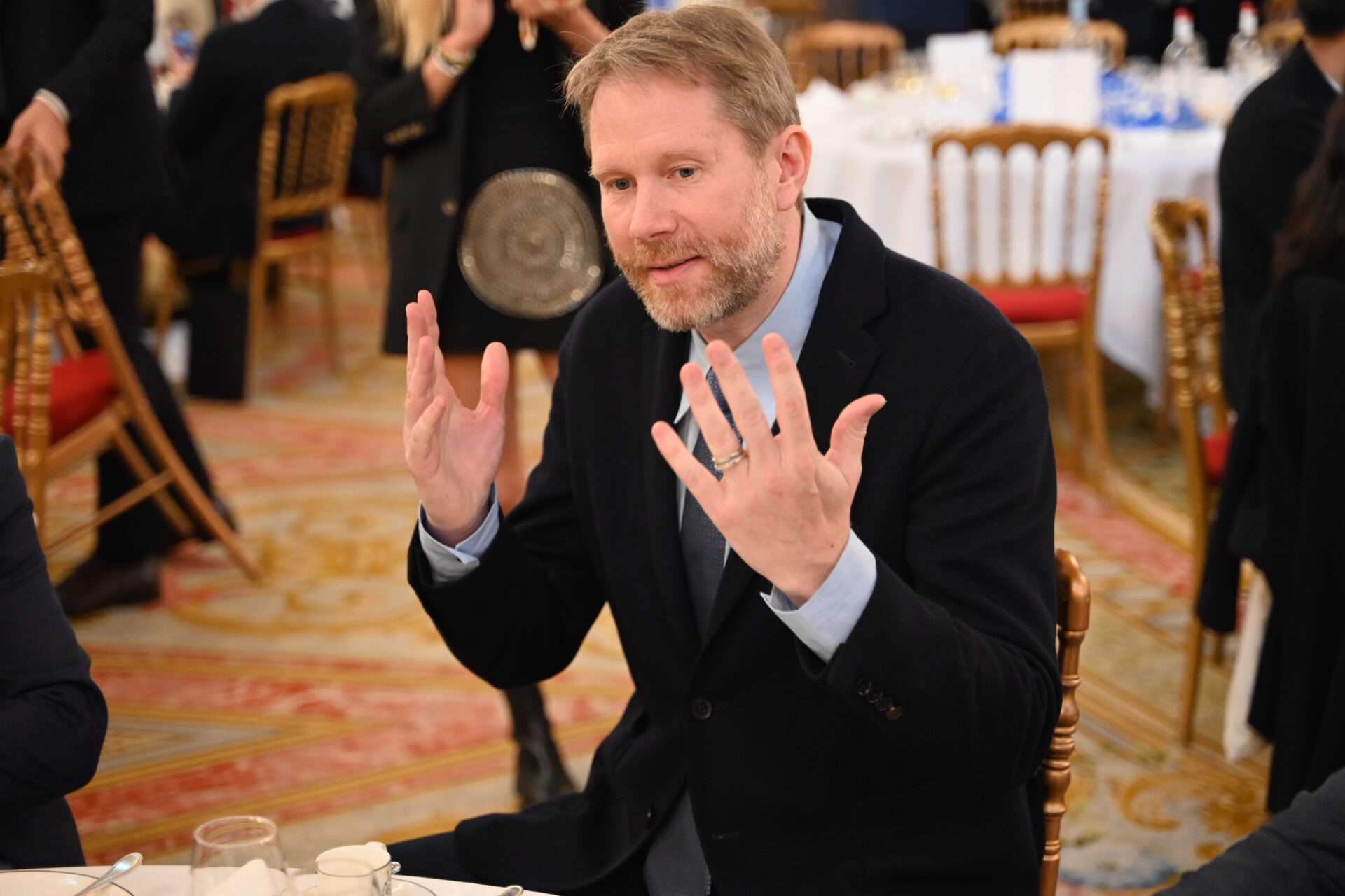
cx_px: 672
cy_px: 448
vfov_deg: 20.9
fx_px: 2428
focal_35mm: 65
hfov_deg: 31.0
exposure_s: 1/125
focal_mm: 65
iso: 2800
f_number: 2.8
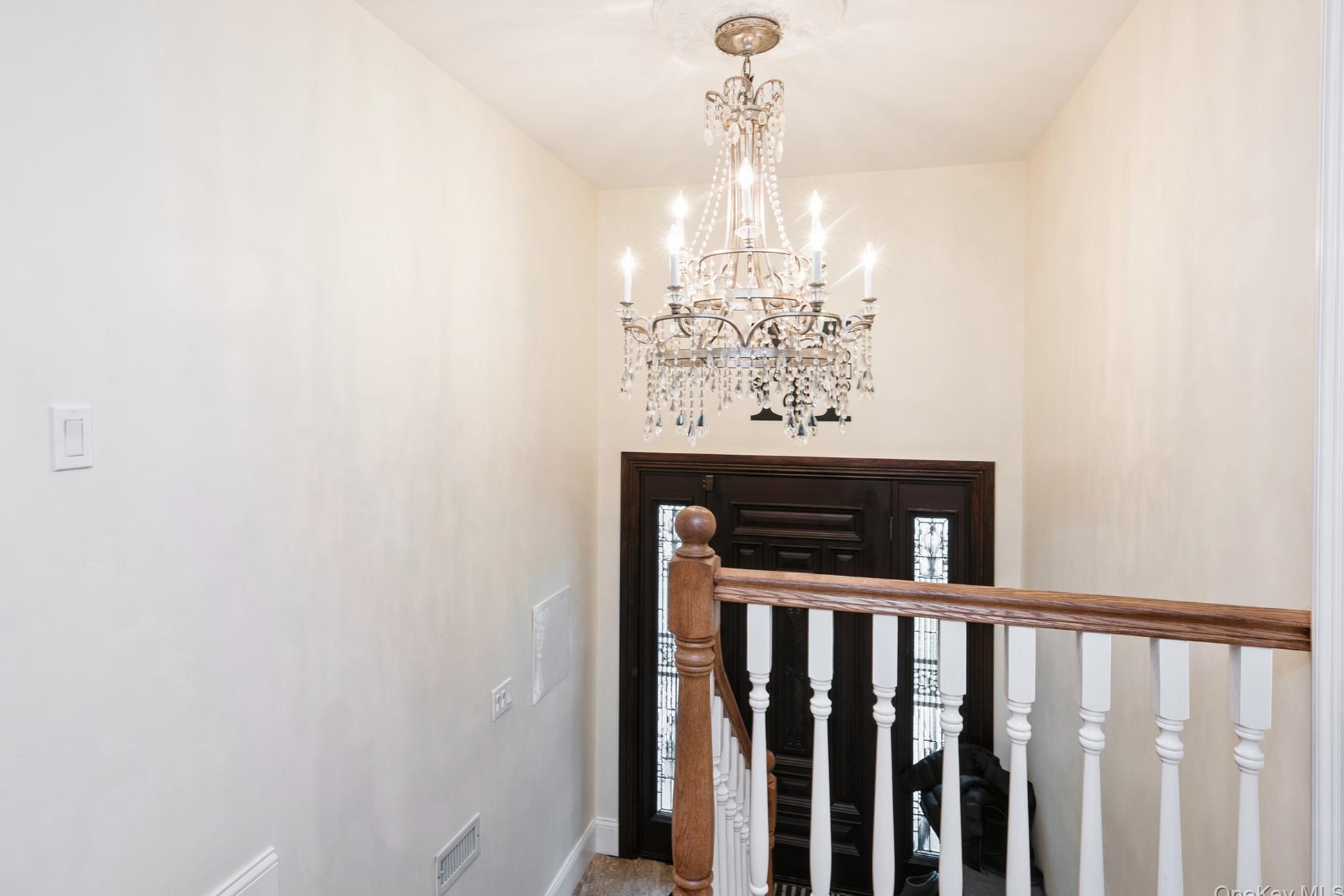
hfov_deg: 83.9
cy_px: 440
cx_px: 646
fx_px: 747
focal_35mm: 20
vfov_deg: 61.9
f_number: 11
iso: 200
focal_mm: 19
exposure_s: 1/3
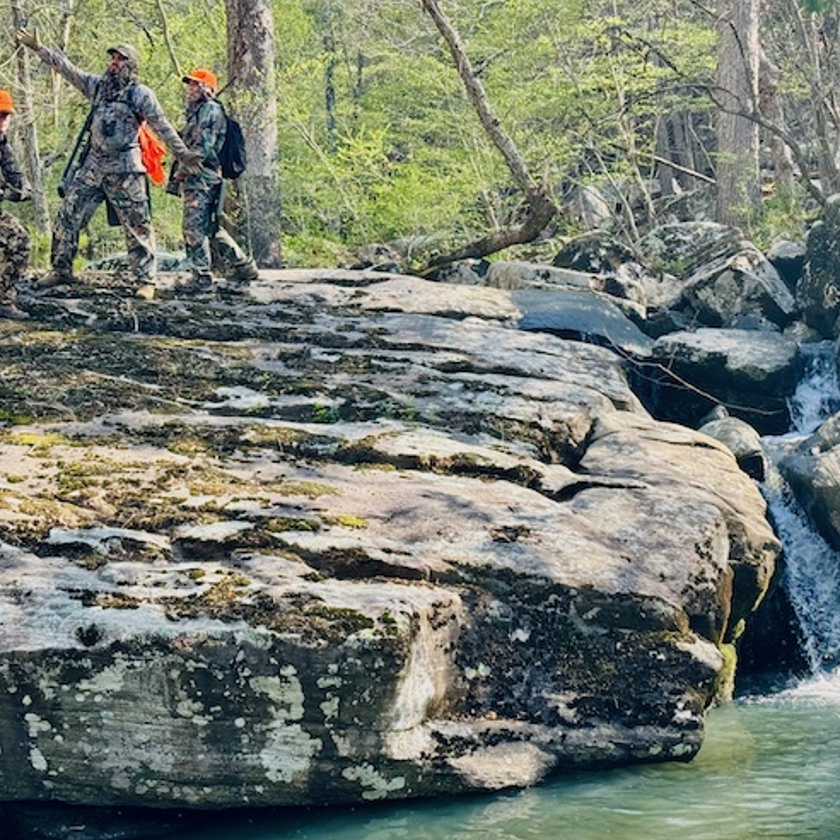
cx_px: 367
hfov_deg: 25.0
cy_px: 372
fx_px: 1894
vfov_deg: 25.0
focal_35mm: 69
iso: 64
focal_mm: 6.76
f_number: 1.78
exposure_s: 1/454
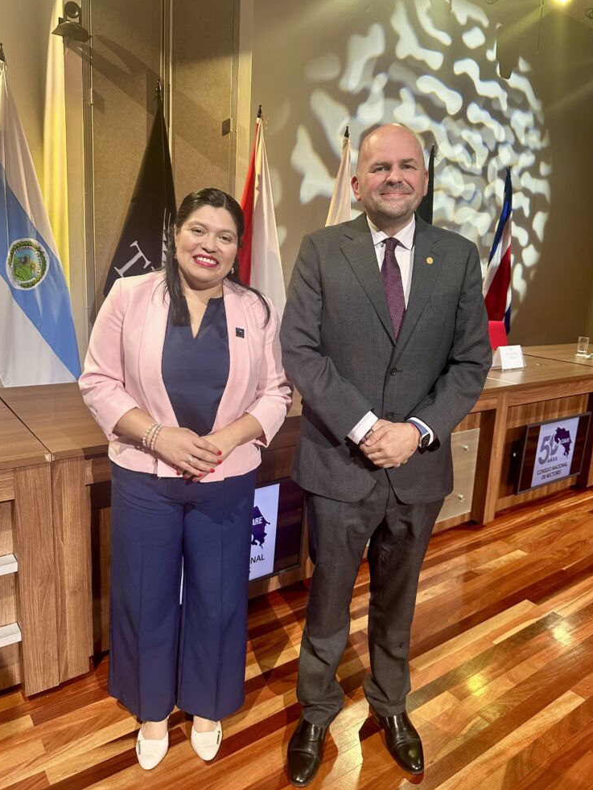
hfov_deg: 54.9
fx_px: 571
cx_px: 300
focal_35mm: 25
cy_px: 383
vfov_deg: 69.4
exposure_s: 1/106
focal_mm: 6.86
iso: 200
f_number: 1.78
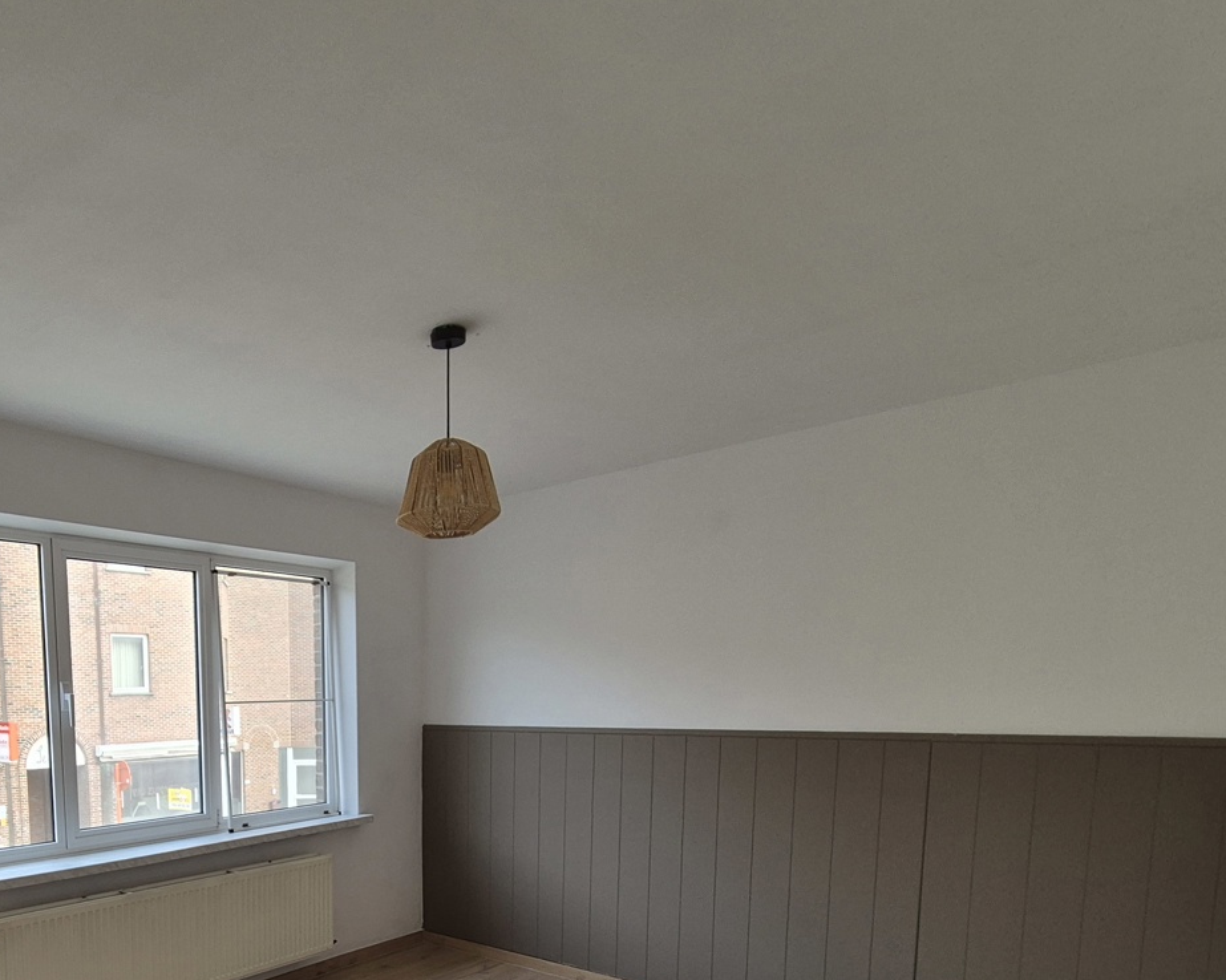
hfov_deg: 69.3
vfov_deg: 58.1
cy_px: 791
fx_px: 798
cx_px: 284
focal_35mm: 22
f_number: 2.2
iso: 64
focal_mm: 2.2
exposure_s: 1/100
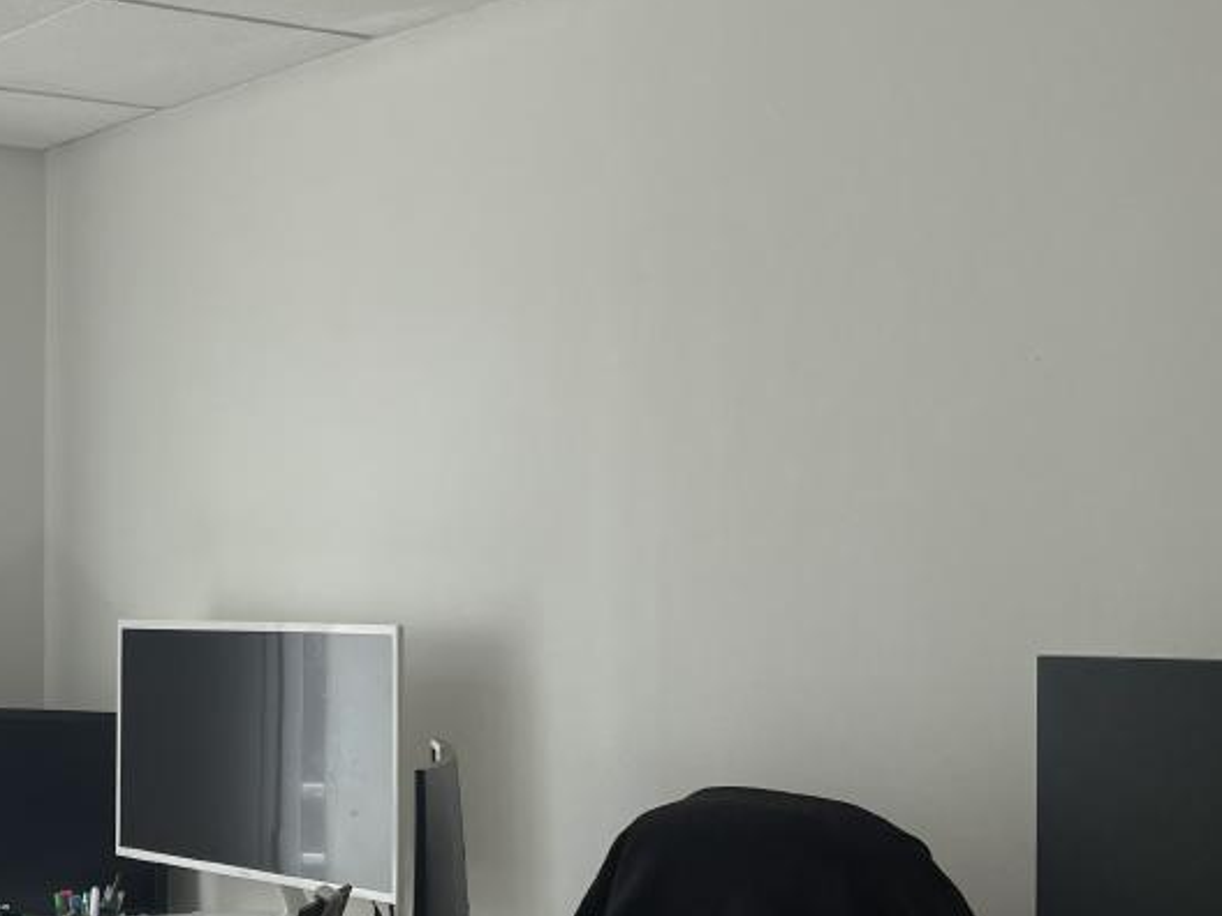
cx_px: -123
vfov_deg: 23.3
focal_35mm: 63
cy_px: 453
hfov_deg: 28.0
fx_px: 2224
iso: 32
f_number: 1.6
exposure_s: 1/500
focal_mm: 4.2
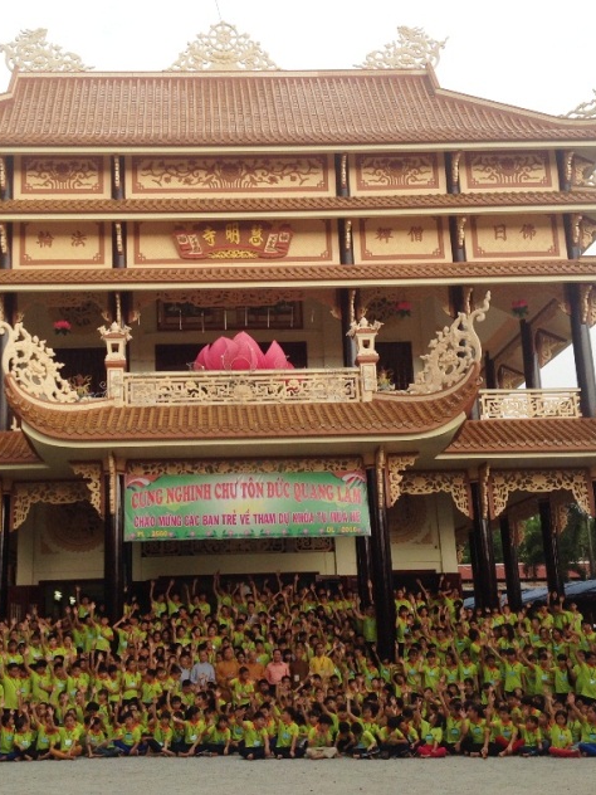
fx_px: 1079
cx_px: 236
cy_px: 397
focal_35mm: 47
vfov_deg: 40.4
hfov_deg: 30.8
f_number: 2.4
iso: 50
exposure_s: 1/163
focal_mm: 4.28
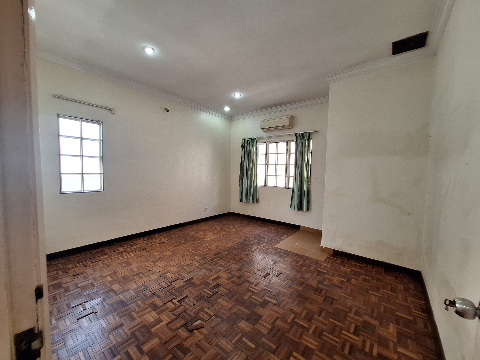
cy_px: 180
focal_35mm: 13
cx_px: 240
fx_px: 180
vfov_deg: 89.9
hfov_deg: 106.2
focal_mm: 1.74
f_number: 2.2
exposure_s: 1/50
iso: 80
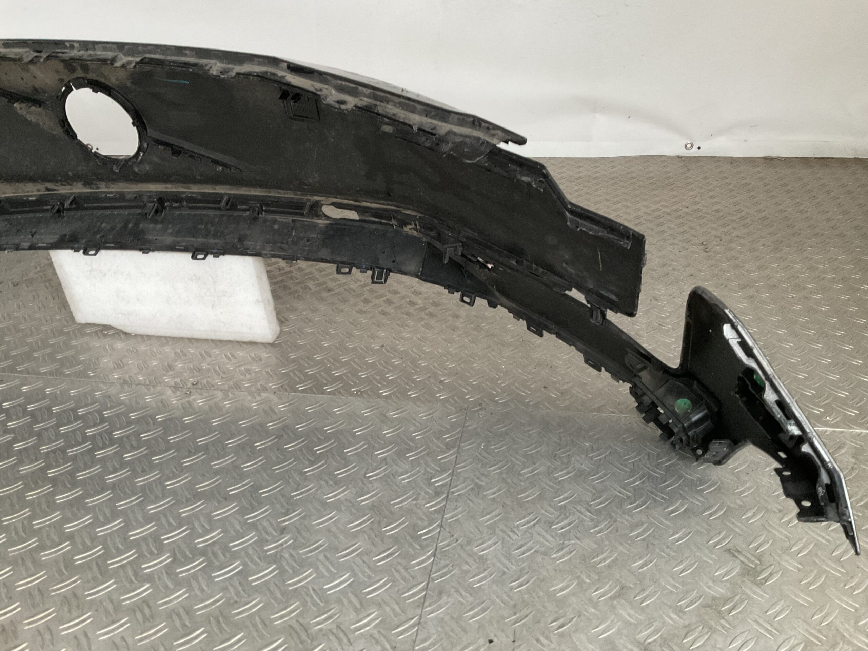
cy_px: 326
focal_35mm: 29
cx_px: 434
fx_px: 727
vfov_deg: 48.2
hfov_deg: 61.7
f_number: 1.8
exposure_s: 1/50
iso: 200
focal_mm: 3
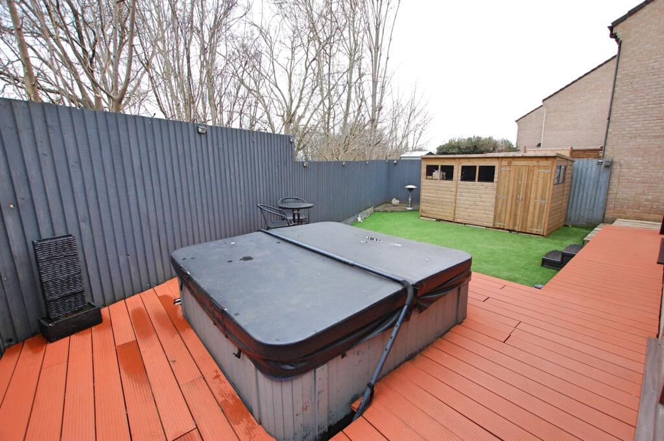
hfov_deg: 100.4
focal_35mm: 15
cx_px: 332
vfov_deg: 77.2
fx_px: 276
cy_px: 220
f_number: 5.6
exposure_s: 1/125
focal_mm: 10
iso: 800
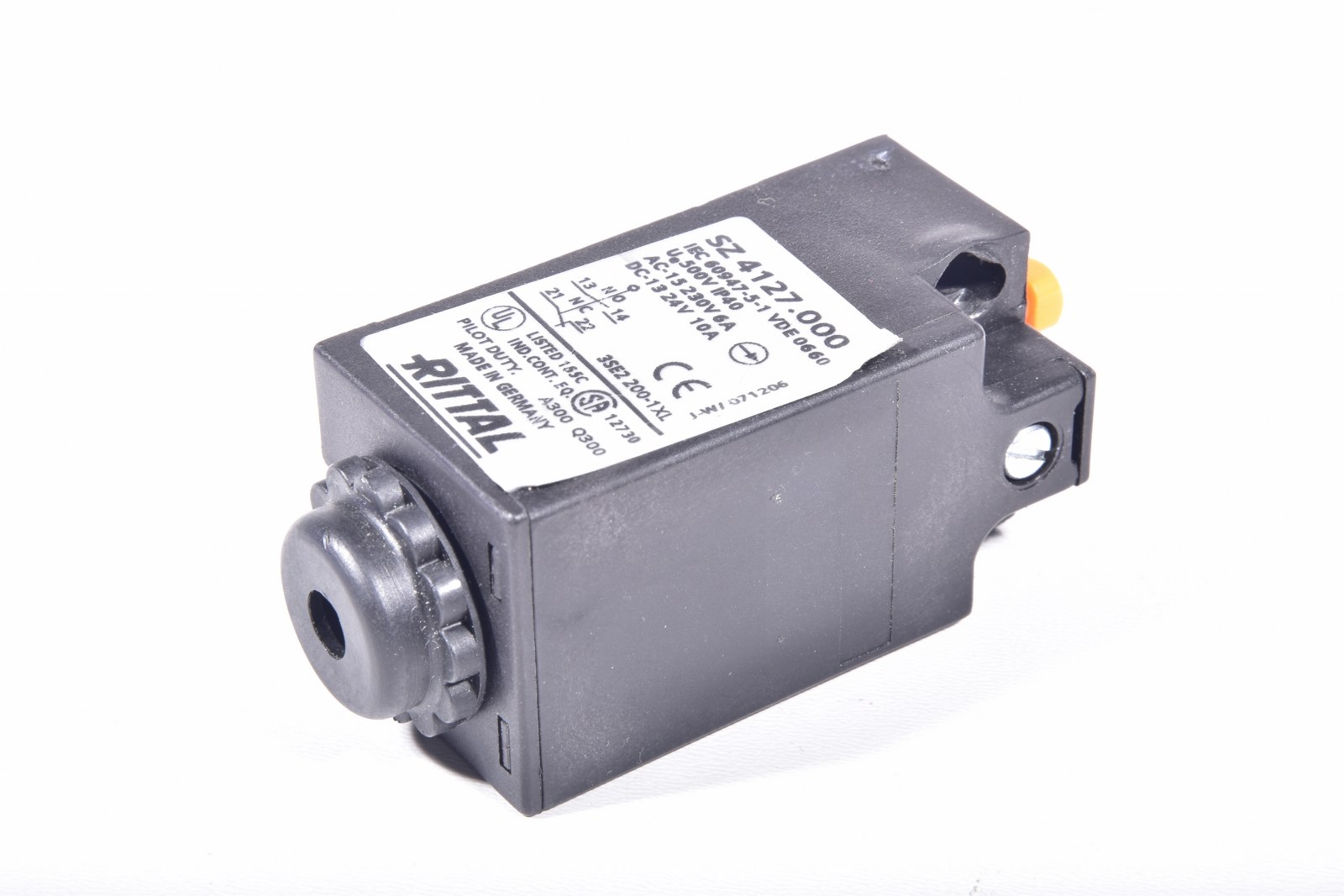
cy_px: 448
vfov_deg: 11.4
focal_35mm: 120
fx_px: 4480
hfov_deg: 17.1
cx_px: 672
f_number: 18
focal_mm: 80
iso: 100
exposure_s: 1/200
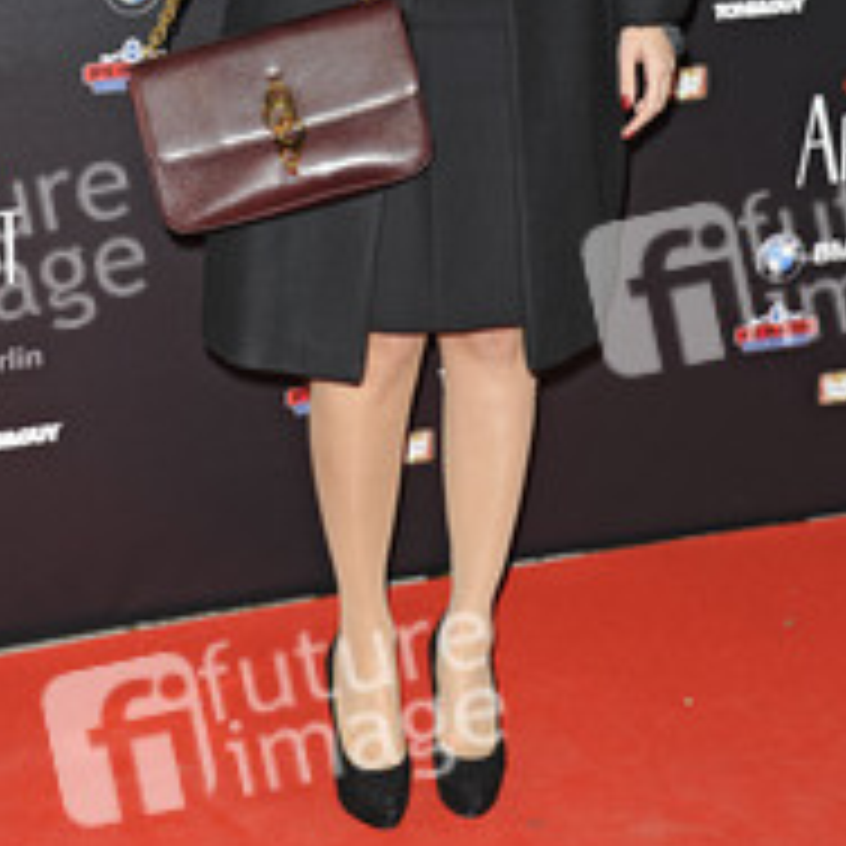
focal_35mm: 112
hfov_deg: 15.6
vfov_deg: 15.3
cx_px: 405
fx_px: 3097
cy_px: 45
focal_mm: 62
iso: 500
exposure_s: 1/160
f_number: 5.6
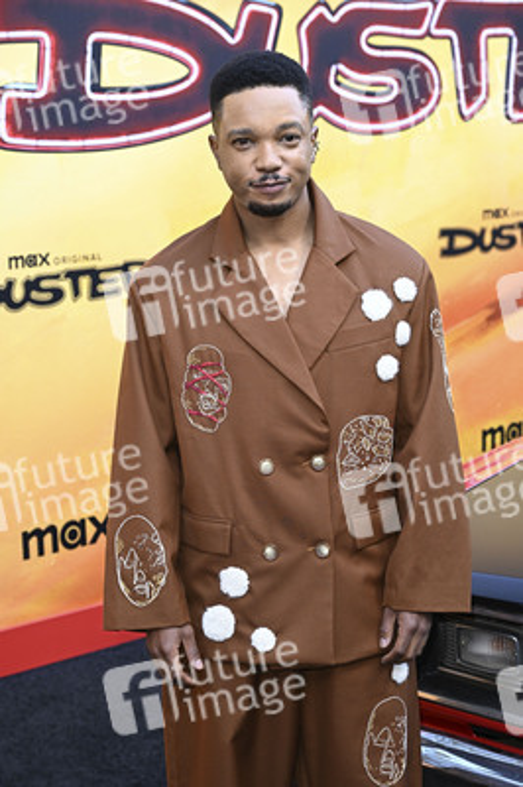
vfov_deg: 29.7
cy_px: 394
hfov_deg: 20.0
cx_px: 262
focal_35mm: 68
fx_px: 1484
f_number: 5.6
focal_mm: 68
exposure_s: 1/200
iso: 1250
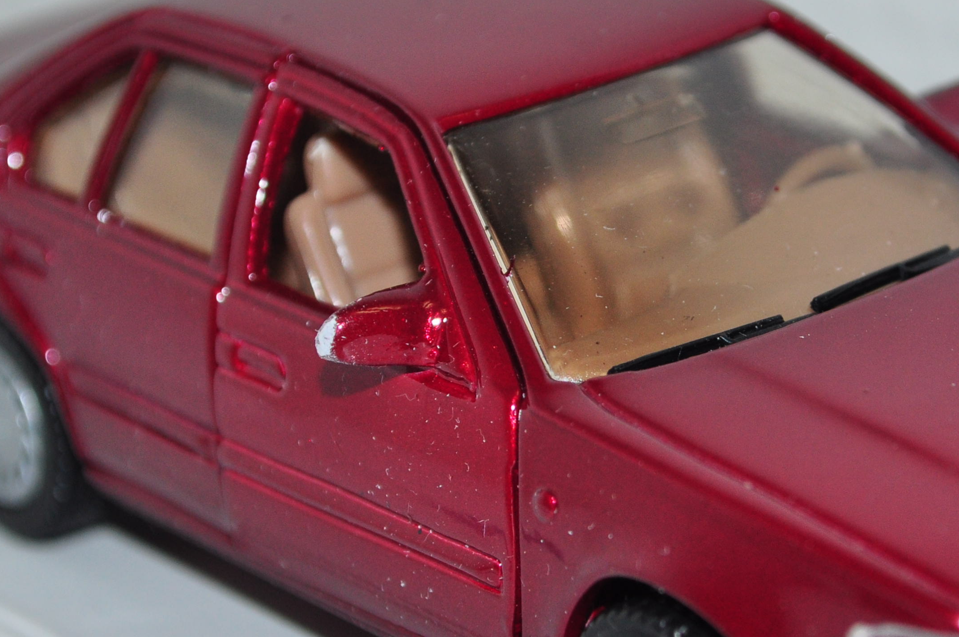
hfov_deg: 12.5
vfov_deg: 8.3
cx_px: 628
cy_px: 375
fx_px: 4390
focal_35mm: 165
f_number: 8
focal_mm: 55
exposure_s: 1/125
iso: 500
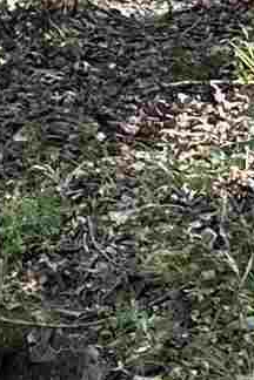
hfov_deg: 5.6
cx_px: -316
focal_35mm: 237
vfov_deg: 8.4
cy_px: -235
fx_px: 2508
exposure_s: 1/121
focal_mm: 6.86
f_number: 1.78
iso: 64
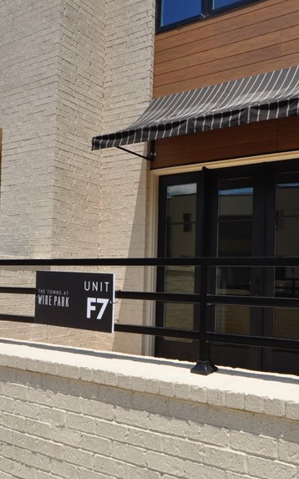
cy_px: 273
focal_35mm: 29
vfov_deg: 64.3
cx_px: 280
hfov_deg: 39.4
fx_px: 378
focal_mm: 10
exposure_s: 1/200
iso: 200
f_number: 13
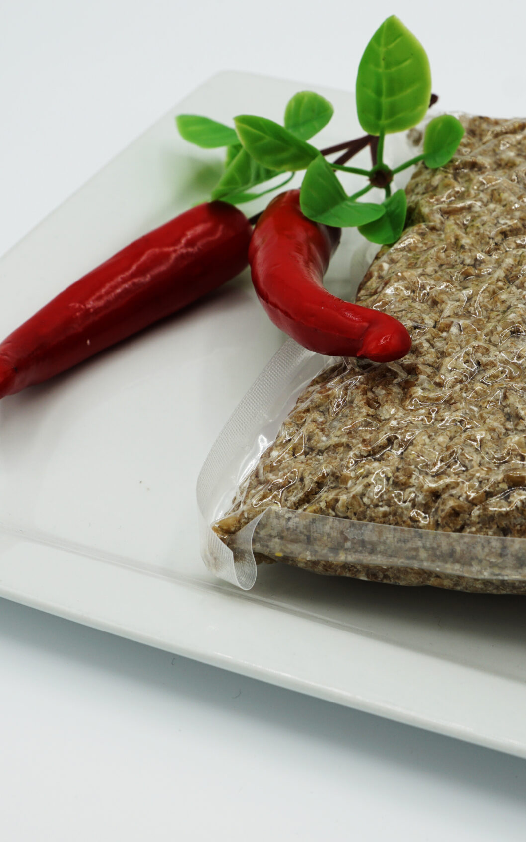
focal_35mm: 81
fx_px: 1853
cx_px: 401
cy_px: 419
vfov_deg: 25.6
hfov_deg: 16.1
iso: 100
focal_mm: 35
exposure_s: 1/100
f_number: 8
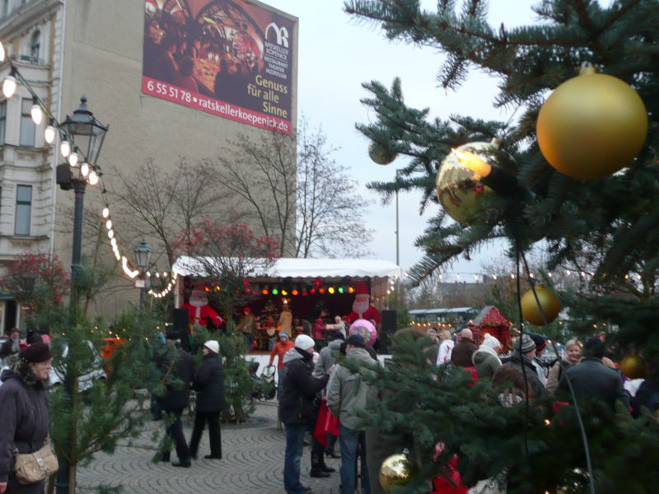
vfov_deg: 37.7
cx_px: 330
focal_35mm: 38
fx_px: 723
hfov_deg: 49.0
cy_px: 247
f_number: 3.8
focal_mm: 6.2
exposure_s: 1/50
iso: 100
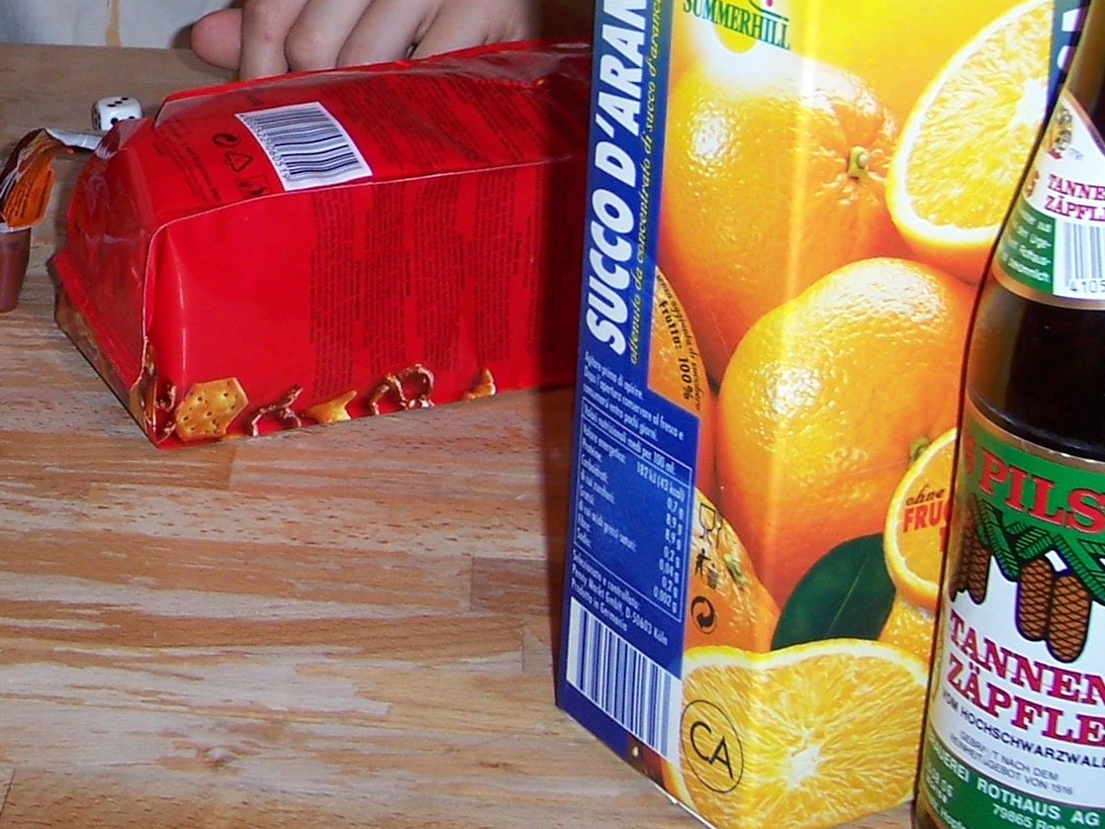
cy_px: 48
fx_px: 2650
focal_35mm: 83
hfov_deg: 22.4
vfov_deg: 17.5
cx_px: -80
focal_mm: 6.2
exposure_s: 1/60
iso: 80
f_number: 2.8
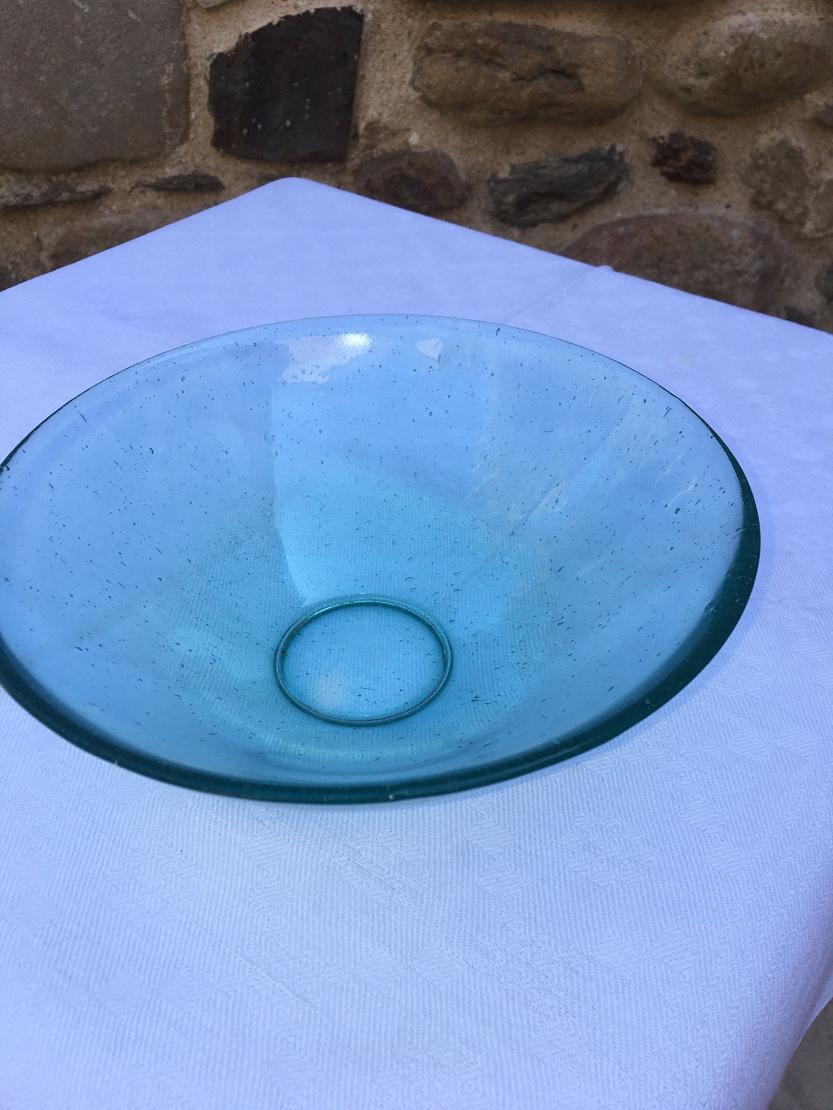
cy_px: 555
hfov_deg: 48.2
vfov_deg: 61.7
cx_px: 416
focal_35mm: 29
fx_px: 930
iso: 25
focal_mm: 4.15
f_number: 2.2
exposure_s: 1/693
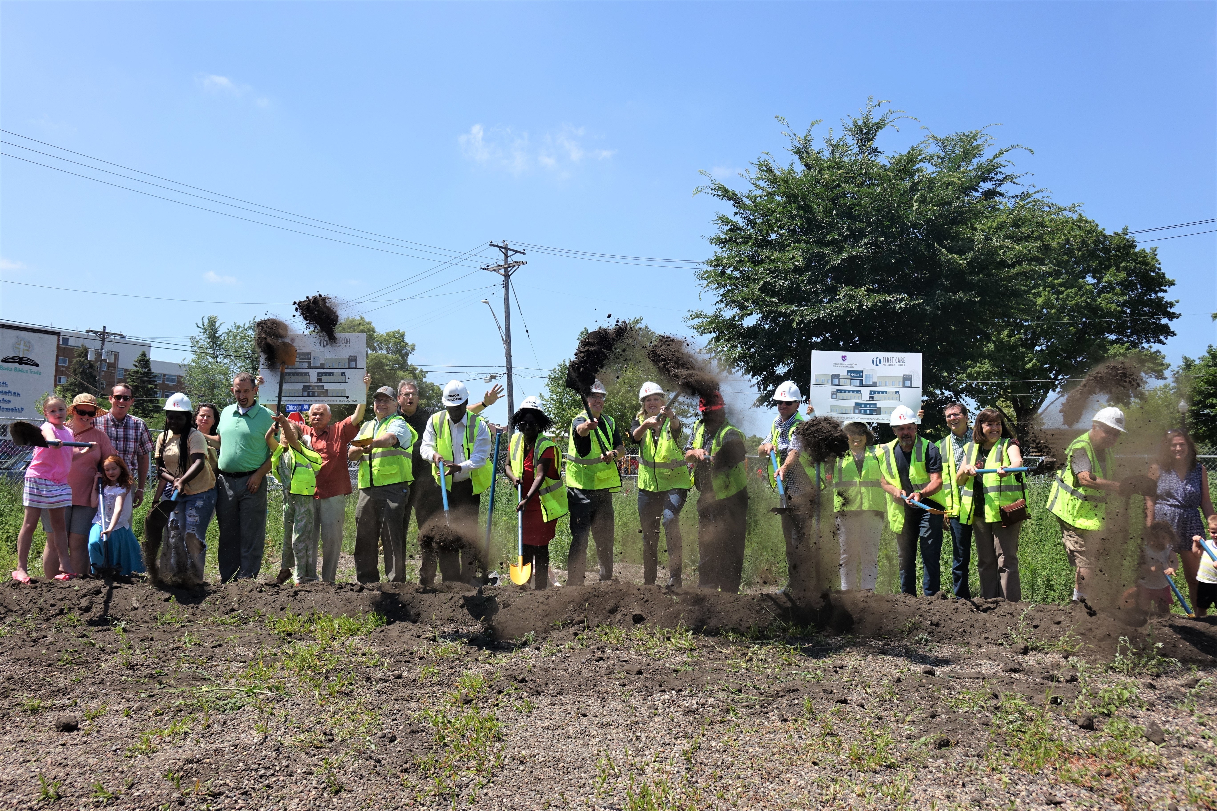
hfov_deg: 61.9
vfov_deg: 43.6
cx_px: 608
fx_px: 1014
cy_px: 406
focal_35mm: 30
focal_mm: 10.91
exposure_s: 1/800
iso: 125
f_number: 4.5
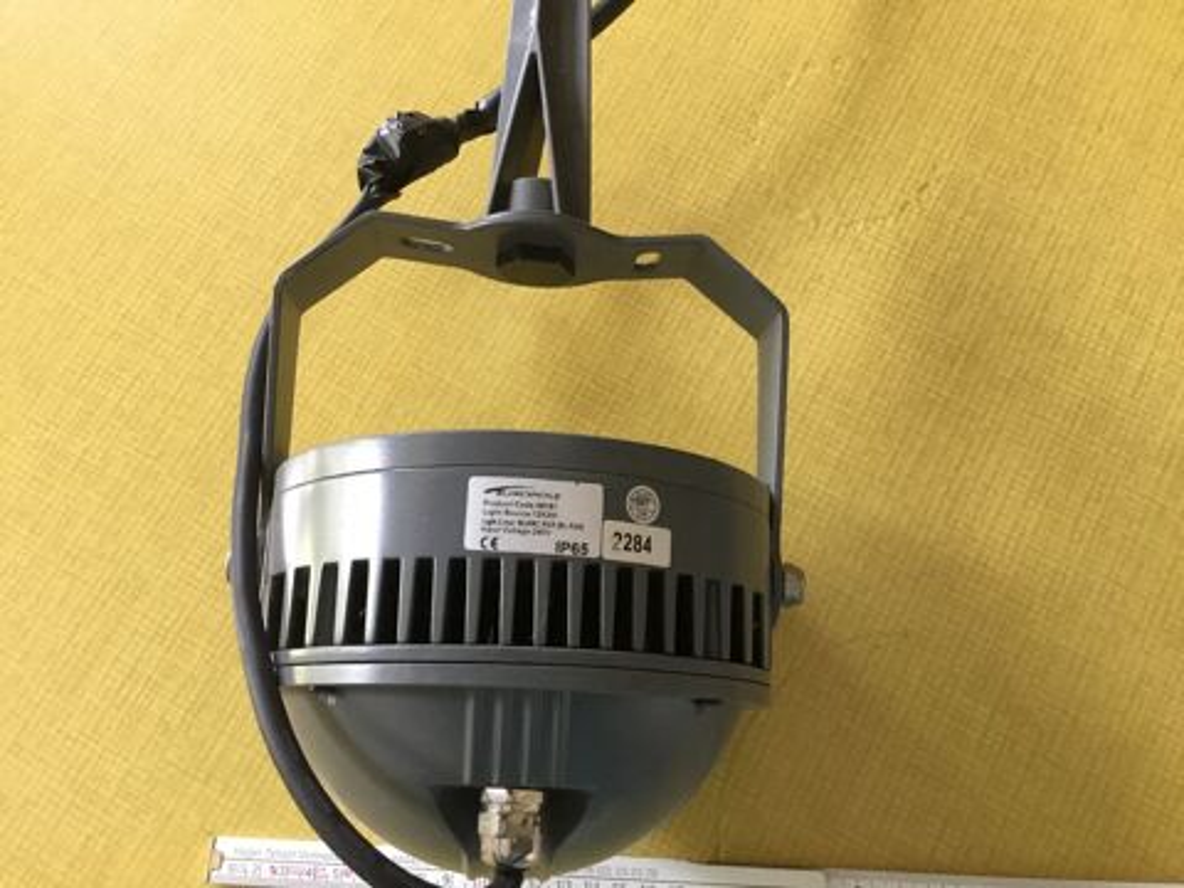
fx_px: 1060
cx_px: 592
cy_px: 444
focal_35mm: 31
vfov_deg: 45.4
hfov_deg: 58.4
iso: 200
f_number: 2.4
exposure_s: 1/33
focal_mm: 3.3
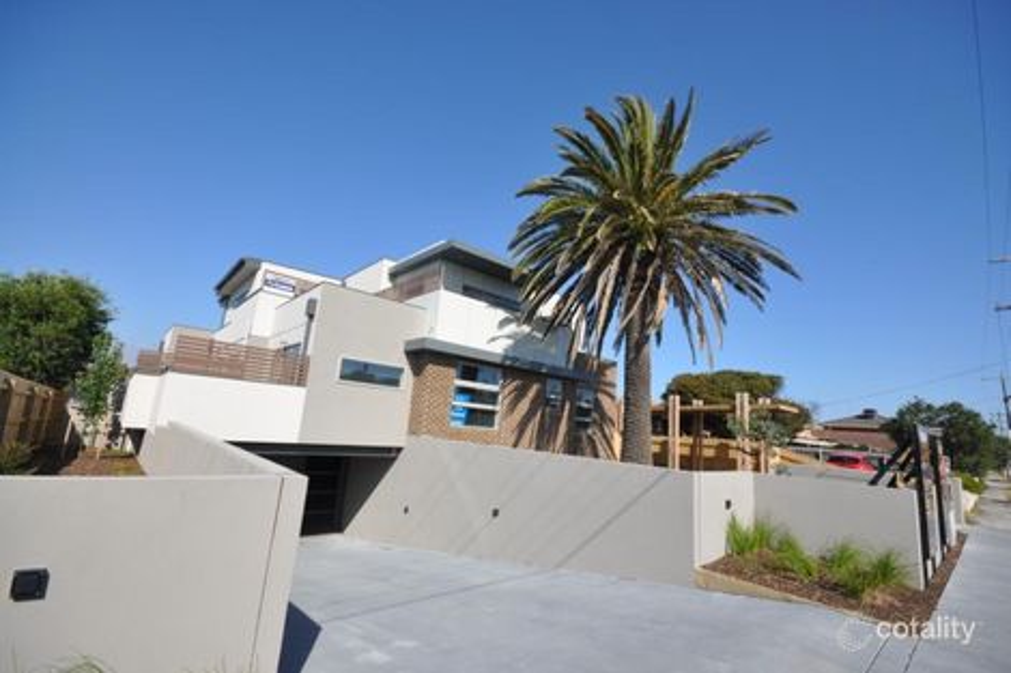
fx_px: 421
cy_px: 336
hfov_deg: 100.4
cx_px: 506
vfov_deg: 77.3
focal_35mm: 15
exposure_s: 1/320
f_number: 9
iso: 200
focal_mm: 10
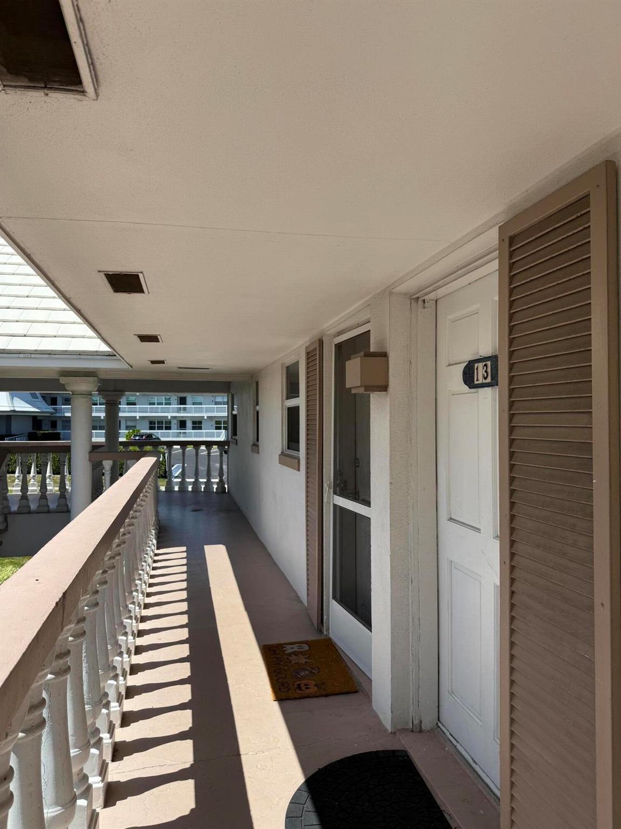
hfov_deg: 56.8
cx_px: 310
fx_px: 574
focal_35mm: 24
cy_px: 414
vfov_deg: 71.6
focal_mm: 6.76
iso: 80
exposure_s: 1/3953
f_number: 1.78
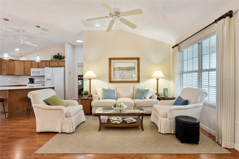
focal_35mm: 18
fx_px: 119
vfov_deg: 67.4
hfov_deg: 90.0
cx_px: 120
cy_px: 80
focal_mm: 18
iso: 160
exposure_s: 1/5
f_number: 6.3
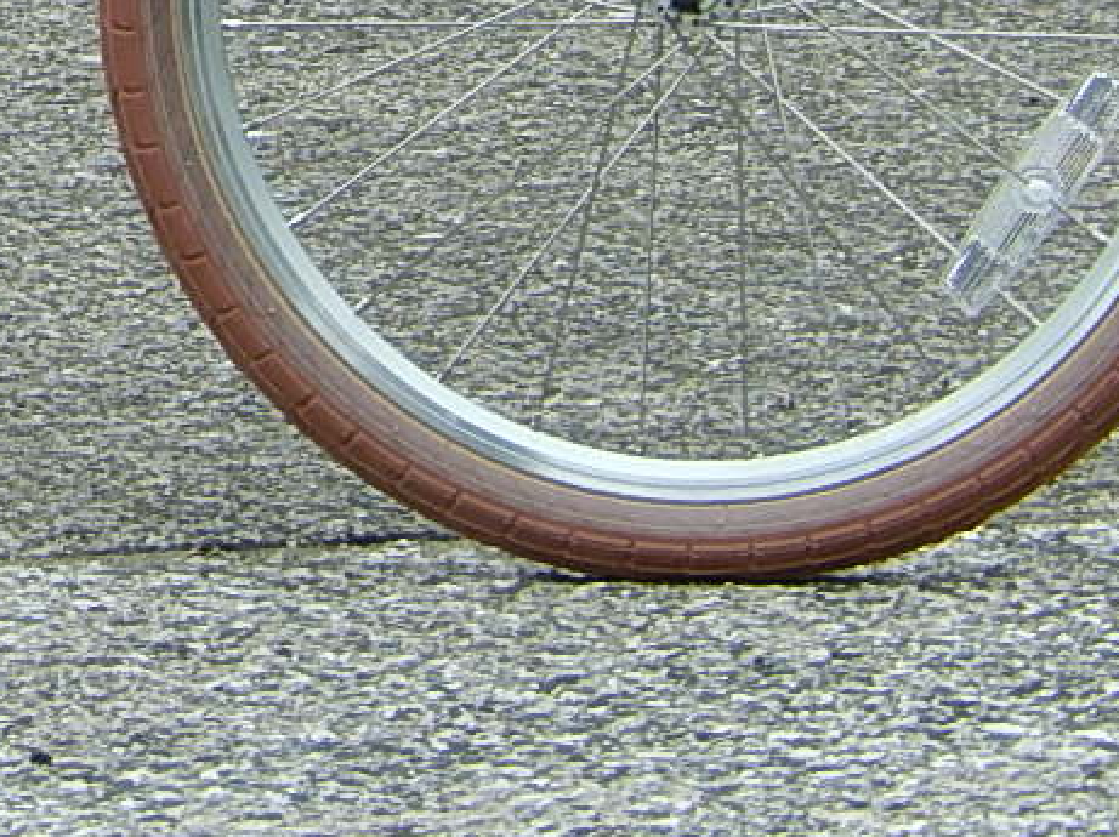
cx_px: -573
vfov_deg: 2.5
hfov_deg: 3.4
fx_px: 18961
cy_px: -568
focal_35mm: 587
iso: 125
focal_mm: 30.3
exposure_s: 1/50
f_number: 5.7
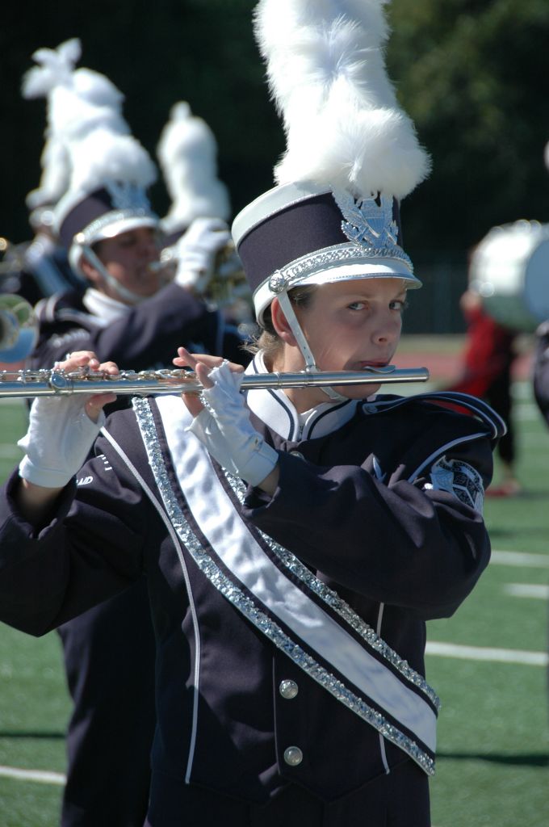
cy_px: 414
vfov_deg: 6.9
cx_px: 274
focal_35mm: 300
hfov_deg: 4.6
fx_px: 6881
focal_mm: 200
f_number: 6.3
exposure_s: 1/640
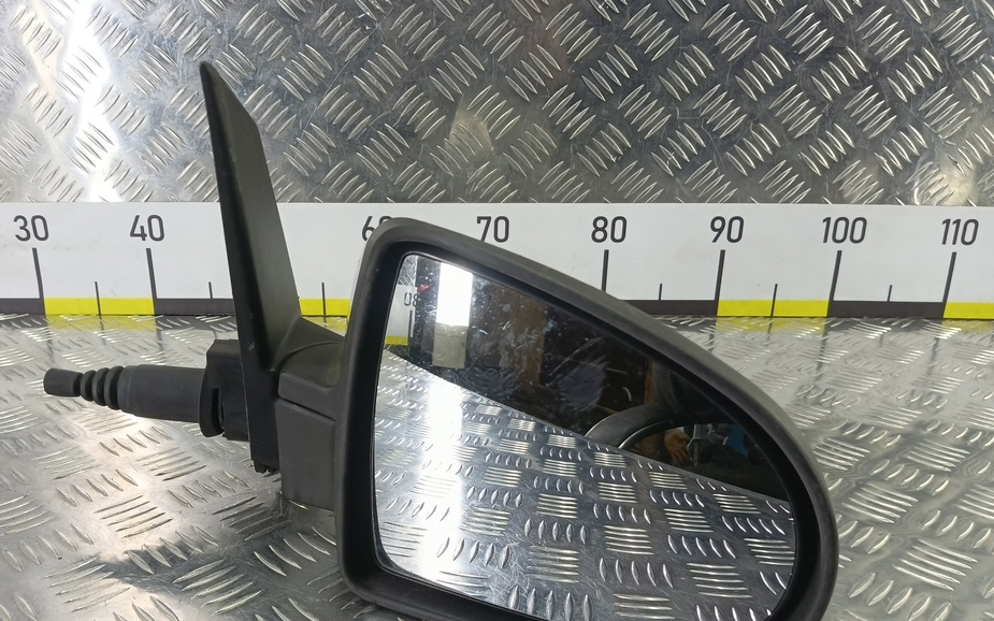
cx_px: 446
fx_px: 731
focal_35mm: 27
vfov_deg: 45.6
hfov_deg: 68.2
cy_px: 392
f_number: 1.6
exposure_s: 1/50
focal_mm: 4.11
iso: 130
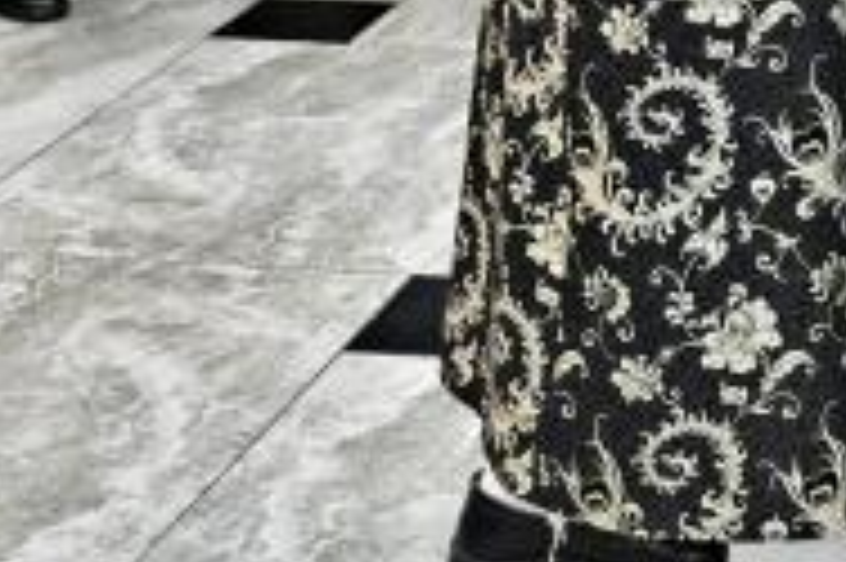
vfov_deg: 9.8
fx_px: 3076
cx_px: 1354
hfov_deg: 14.4
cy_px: -483
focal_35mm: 131
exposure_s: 1/160
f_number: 4
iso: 640
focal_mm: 24
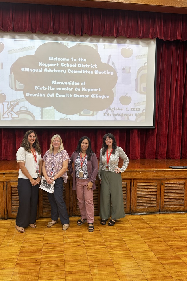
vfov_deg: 65.5
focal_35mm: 28
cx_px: 82
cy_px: 145
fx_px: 218
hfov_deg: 46.3
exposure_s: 1/120
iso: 100
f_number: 1.5
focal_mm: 5.7
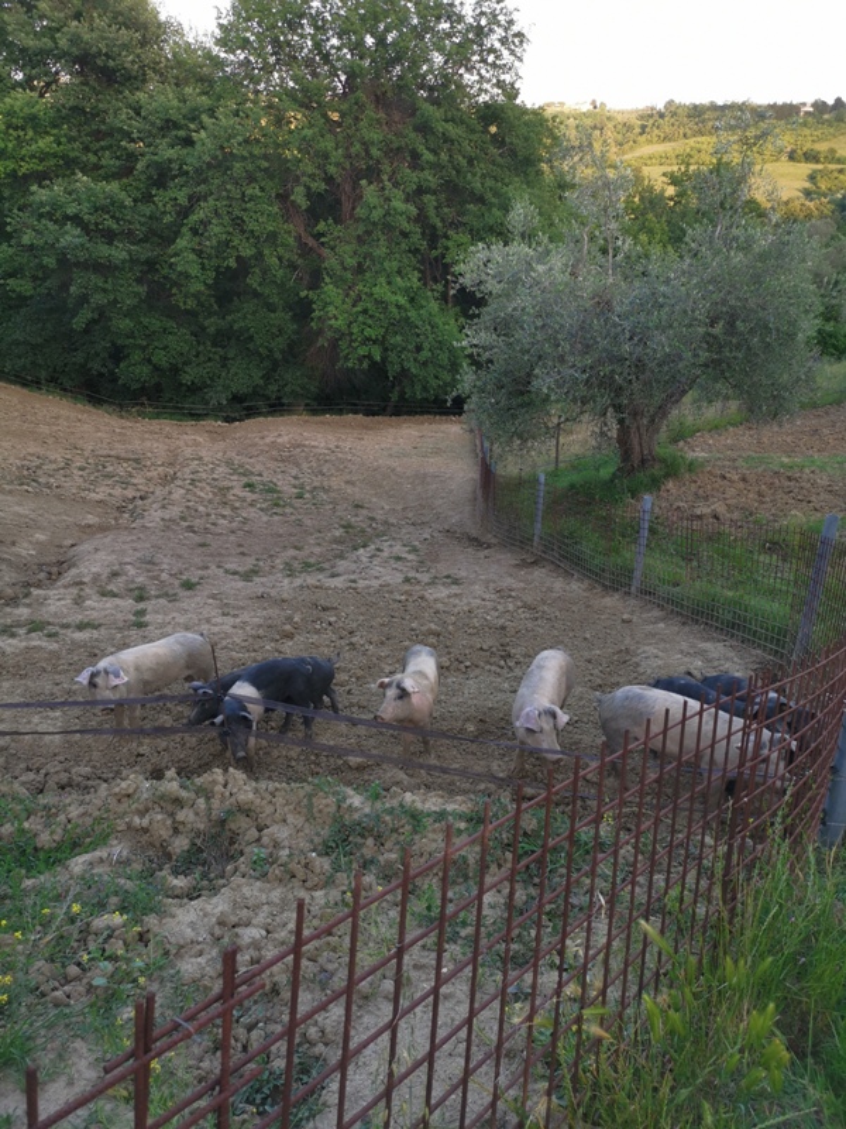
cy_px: 564
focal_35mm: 27
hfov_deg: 51.4
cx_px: 423
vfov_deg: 65.3
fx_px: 880
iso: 50
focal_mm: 5.58
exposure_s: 1/139
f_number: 1.8
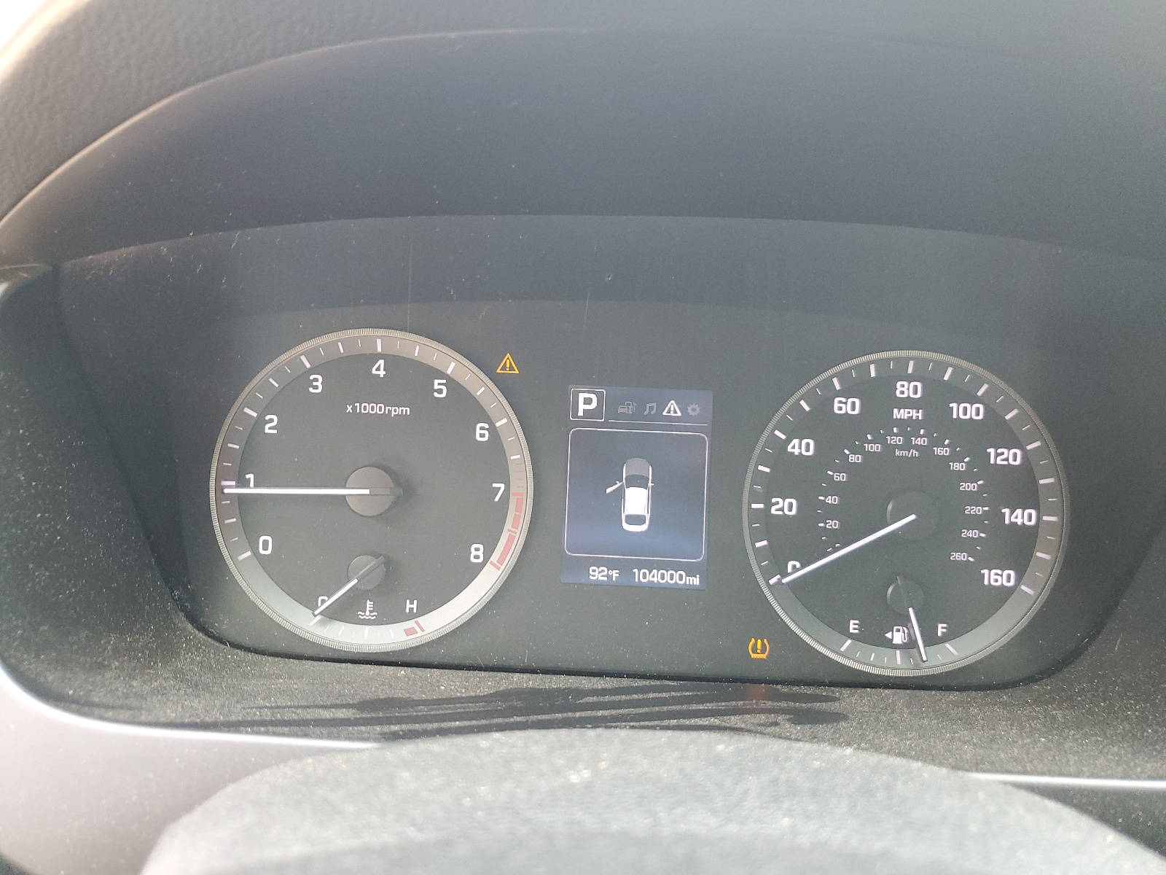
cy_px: 438
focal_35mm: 26
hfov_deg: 67.3
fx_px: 876
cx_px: 583
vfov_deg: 53.1
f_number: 1.5
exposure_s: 1/60.2
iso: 161
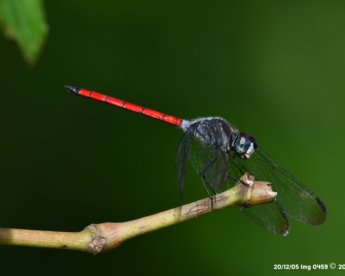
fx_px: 7249
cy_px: 138
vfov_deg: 2.2
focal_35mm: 710
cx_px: 205
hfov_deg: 2.7
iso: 250
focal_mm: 420
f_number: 14
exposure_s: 1/250
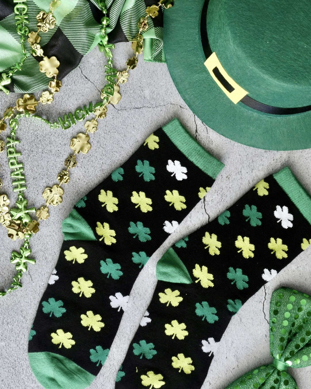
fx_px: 944
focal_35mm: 82
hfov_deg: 18.7
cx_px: 188
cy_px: 165
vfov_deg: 23.3
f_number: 8
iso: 100
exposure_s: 1/2
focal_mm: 40
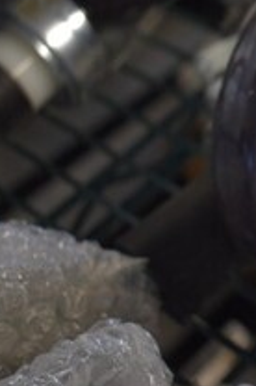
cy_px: 111
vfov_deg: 20.9
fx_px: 1038
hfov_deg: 12.3
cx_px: 523
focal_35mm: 97
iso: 800
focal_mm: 22
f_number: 4
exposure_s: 1/60
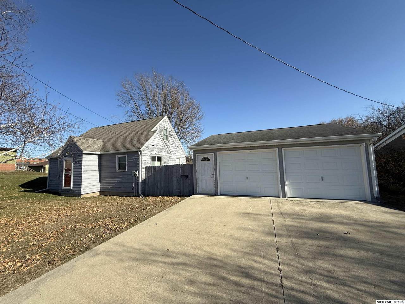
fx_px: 164
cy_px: 152
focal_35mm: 14
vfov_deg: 85.7
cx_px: 202
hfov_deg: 102.1
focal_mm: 2.22
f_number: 2.2
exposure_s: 1/2165
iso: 50
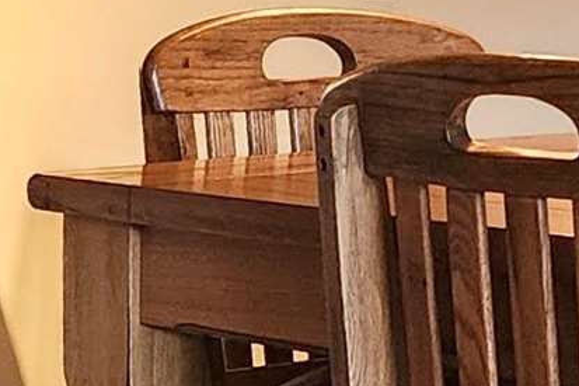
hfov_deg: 11.5
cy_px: 345
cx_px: 21
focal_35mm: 178
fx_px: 2862
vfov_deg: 7.7
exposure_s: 1/120
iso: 320
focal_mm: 6.4
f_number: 1.8
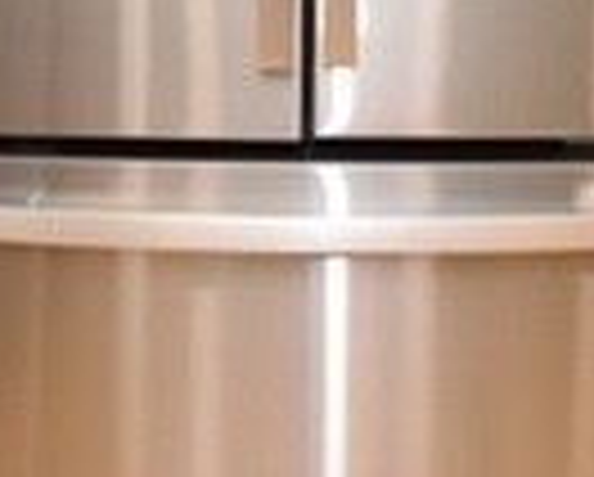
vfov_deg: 13.3
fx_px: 1919
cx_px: 315
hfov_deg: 17.6
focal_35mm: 109
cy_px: -245
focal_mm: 10
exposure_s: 1/100
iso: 800
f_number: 5
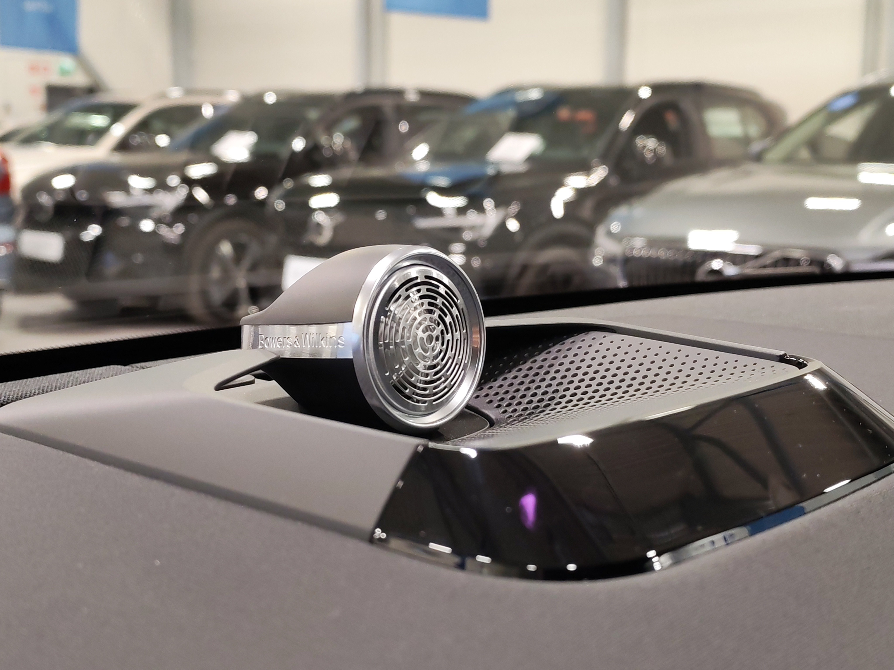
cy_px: 335
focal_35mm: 49
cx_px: 447
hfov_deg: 38.9
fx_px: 1265
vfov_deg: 29.7
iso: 800
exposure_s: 1/50
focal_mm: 6.12
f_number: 1.9
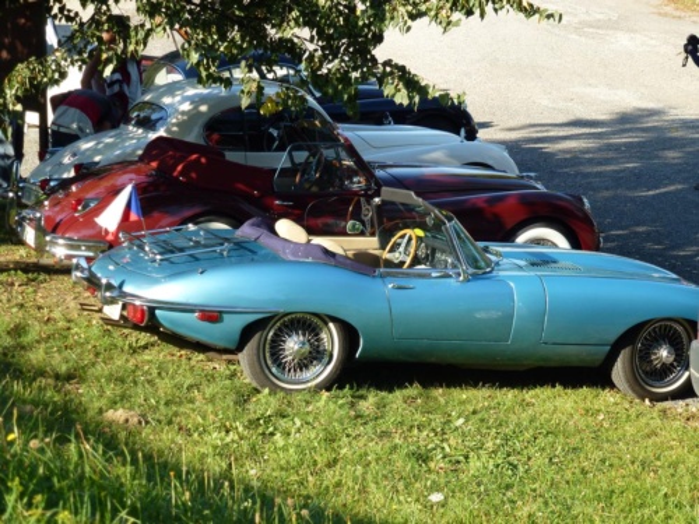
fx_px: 2100
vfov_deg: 14.2
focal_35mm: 104
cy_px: 262
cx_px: 350
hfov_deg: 18.9
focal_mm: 18.7
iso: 100
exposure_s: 1/160
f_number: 5
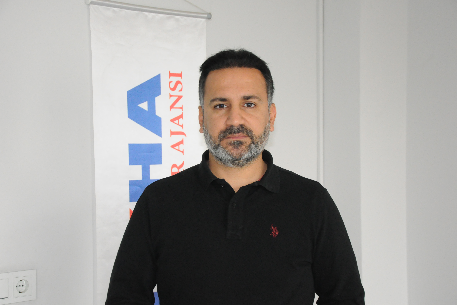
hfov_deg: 14.8
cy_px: 152
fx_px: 1764
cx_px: 227
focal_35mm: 139
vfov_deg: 9.9
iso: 3200
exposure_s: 1/100
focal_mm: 92
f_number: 5.6
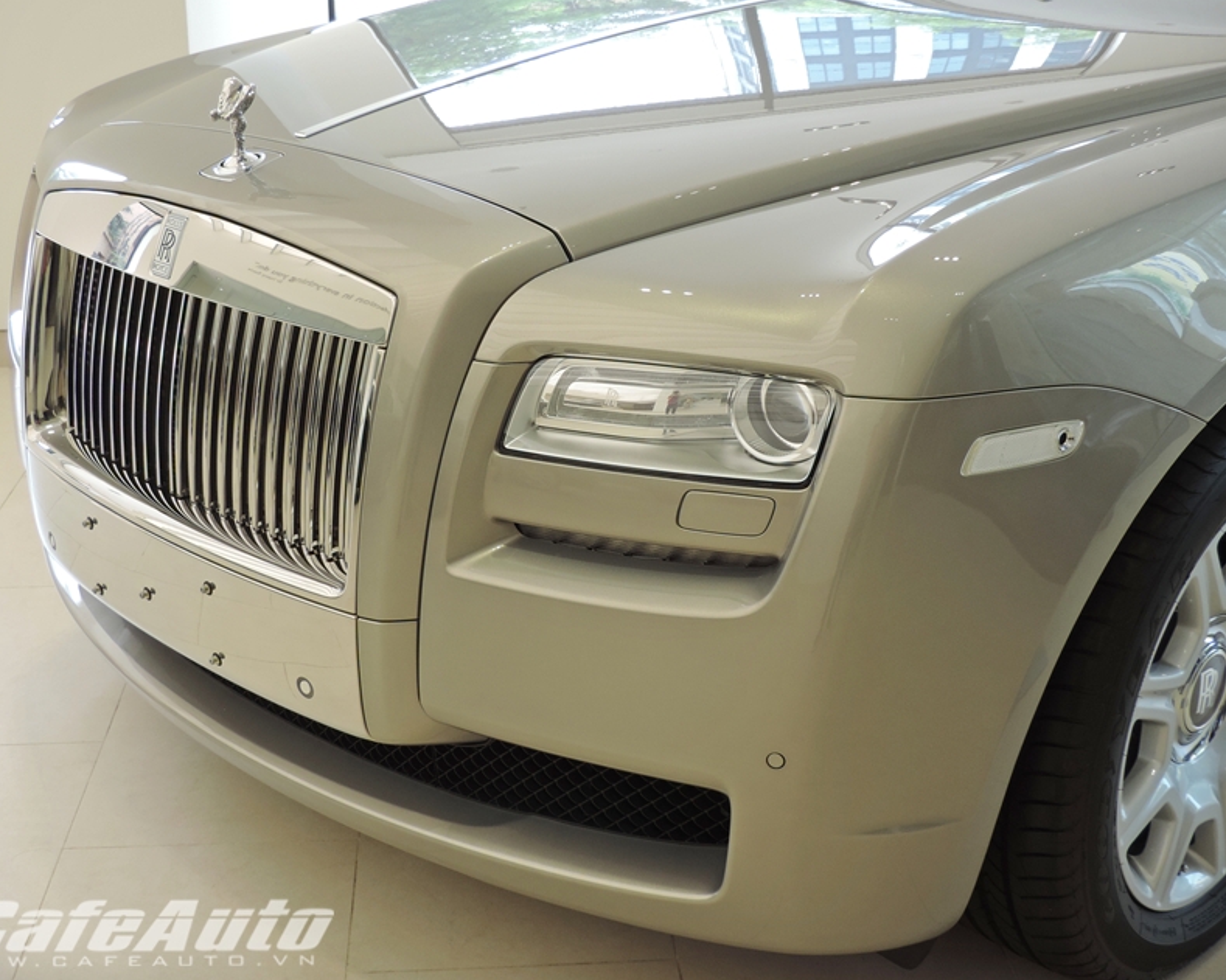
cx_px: 576
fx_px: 1778
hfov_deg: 38.0
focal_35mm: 49
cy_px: 445
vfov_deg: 30.8
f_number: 3.3
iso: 80
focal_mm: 7.1
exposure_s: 1/40
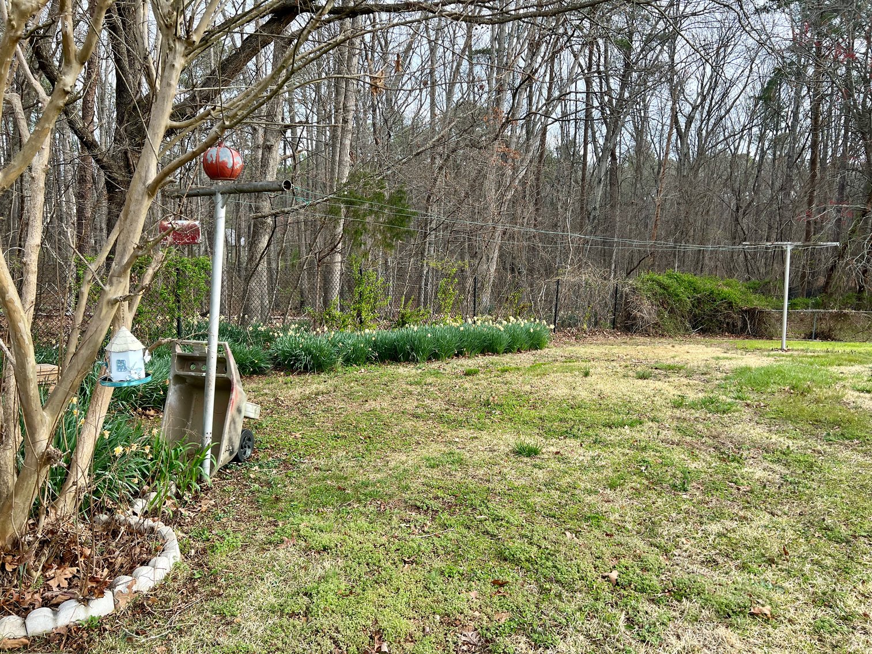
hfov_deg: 67.3
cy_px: 327
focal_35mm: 26
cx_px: 436
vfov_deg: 53.1
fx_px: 655
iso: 50
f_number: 1.5
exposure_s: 1/544
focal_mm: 5.7
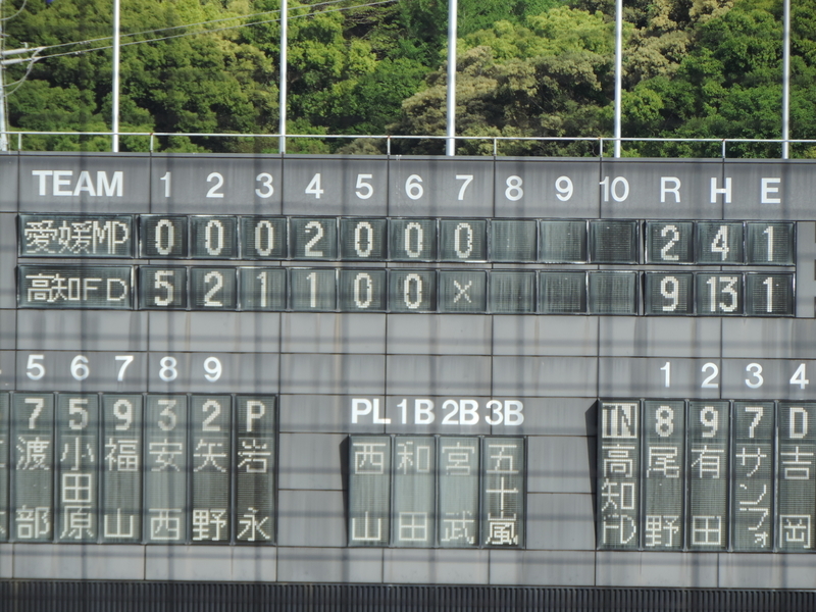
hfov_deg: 5.0
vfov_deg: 3.7
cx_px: 408
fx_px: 9429
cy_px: 306
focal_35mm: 400
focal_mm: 71.3
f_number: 4.8
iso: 80
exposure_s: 1/320
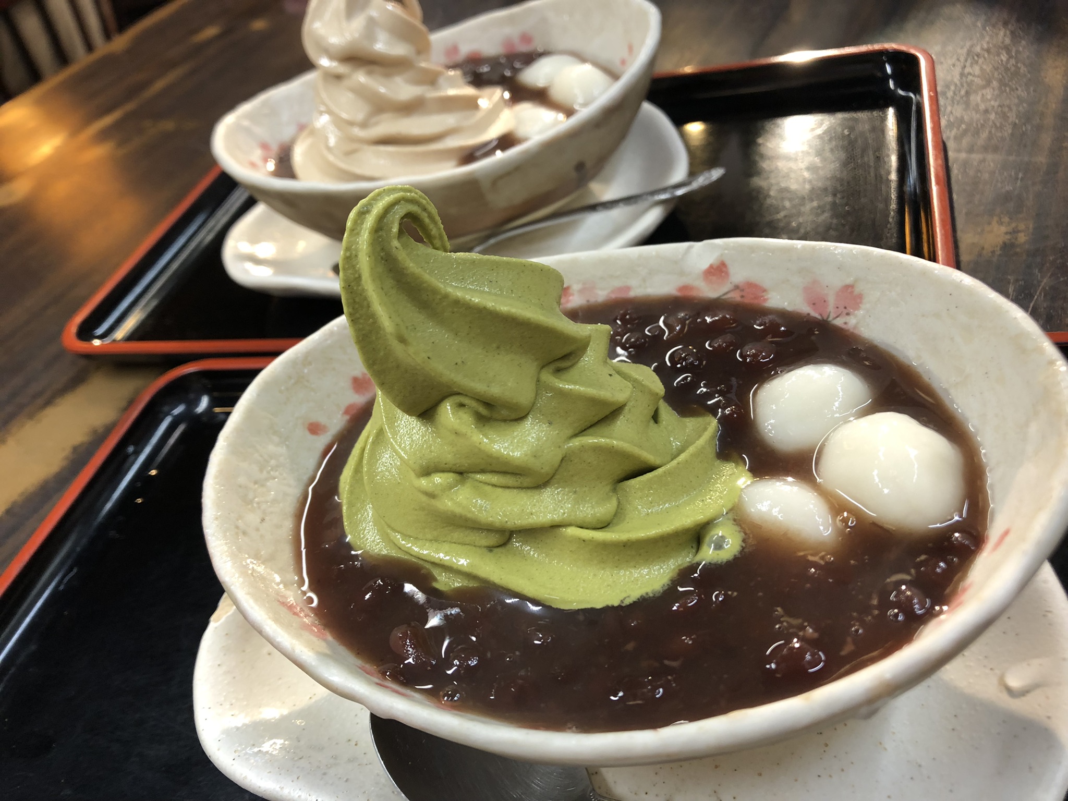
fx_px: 864
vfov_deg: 49.7
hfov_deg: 63.4
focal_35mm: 28
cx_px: 534
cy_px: 400
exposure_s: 1/20
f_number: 1.8
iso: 40
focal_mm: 3.99
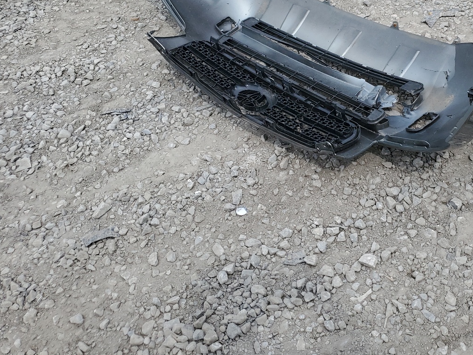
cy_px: 86
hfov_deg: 44.3
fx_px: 560
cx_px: 354
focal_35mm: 41
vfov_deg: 34.3
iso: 50
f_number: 1.5
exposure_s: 1/2000
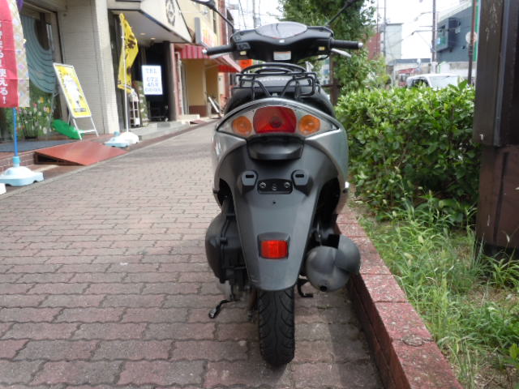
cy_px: 194
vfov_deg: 49.7
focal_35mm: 28
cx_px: 260
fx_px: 420
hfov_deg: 63.4
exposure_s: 1/200
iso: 100
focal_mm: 5
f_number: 3.7
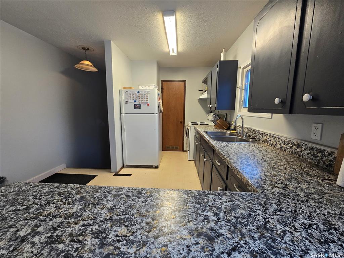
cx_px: 172
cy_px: 129
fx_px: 129
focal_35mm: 13
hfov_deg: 106.2
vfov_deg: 89.9
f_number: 2.2
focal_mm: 2.2
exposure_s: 1/60
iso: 200
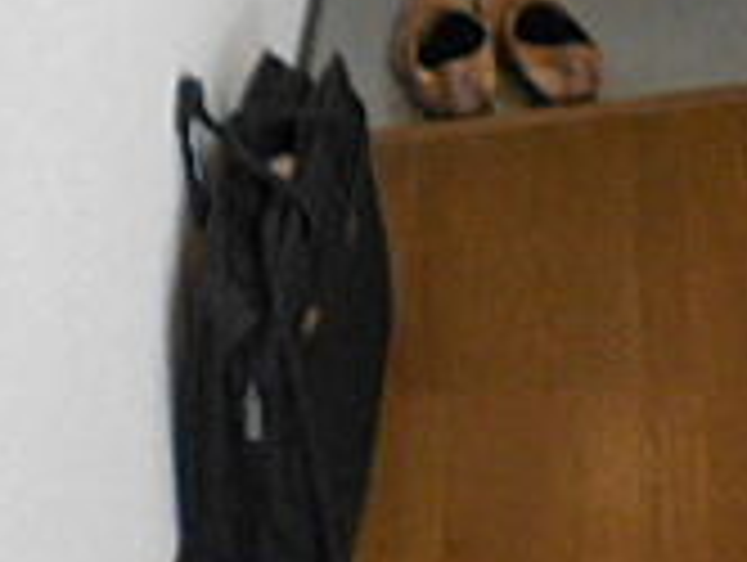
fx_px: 2161
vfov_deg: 14.6
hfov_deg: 18.7
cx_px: 855
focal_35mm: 100
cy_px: 0
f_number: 3.2
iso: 400
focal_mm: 4.6
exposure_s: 1/15
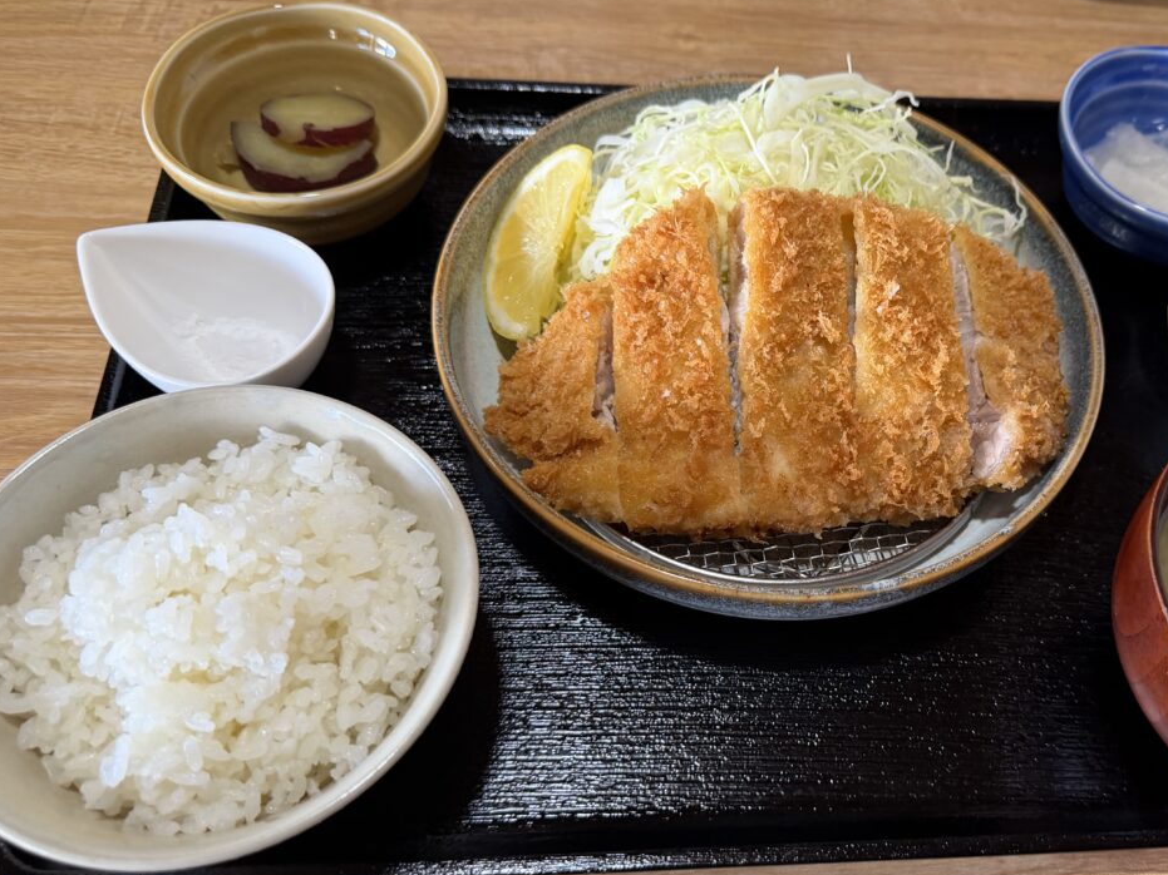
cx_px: 758
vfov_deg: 42.9
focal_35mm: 33
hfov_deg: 54.5
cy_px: 453
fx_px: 1113
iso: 250
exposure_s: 1/50
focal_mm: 6.76
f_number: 1.78
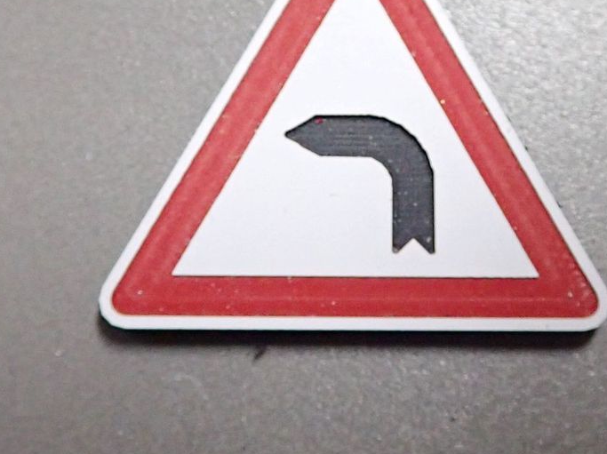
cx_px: 347
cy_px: 144
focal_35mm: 45
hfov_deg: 42.0
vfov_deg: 31.8
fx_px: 788
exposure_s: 1/125
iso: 640
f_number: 2.3
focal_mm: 5.5
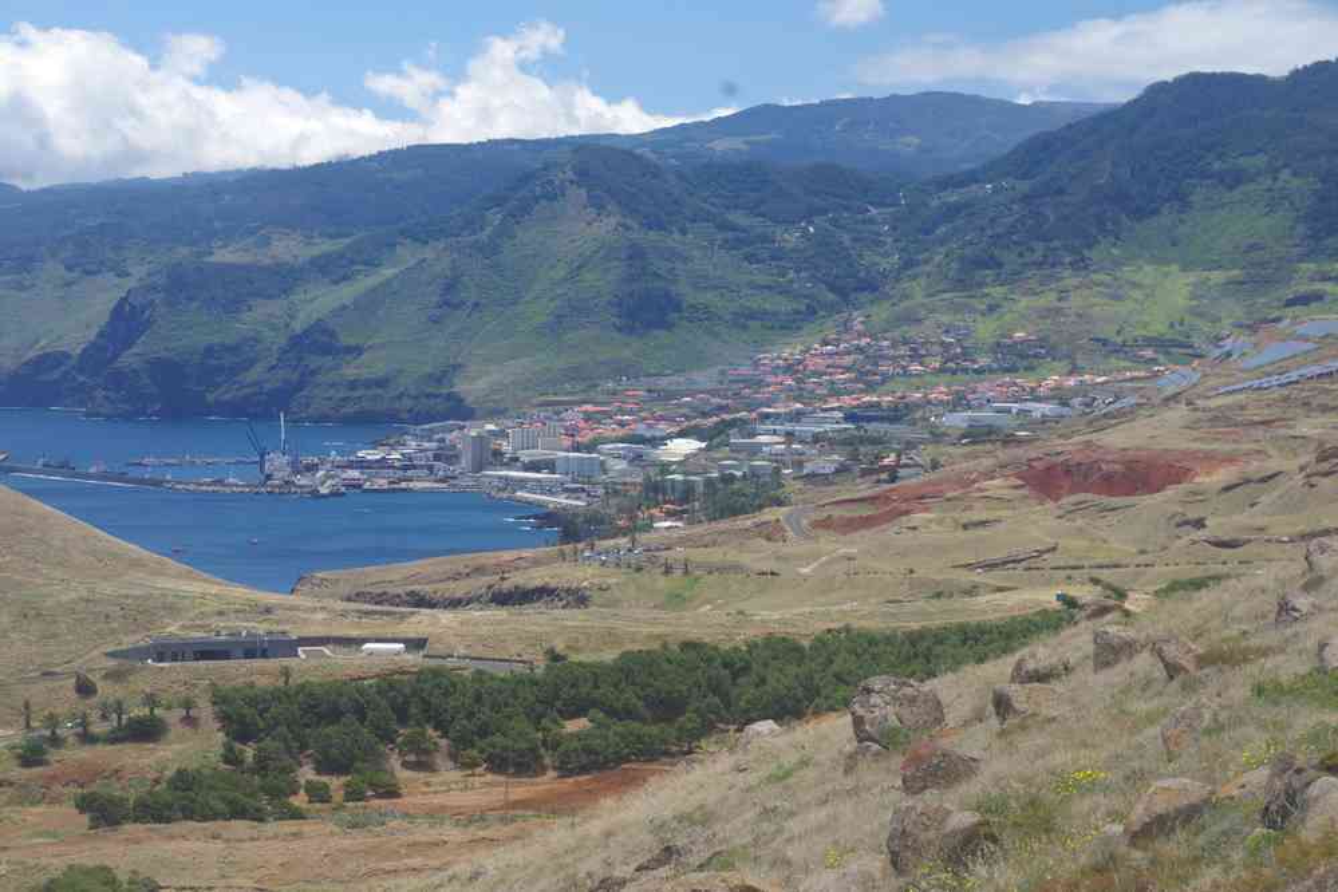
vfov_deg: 16.6
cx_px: 669
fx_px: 3066
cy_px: 446
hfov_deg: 24.6
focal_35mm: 82
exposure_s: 1/100
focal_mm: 55
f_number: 11
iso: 200
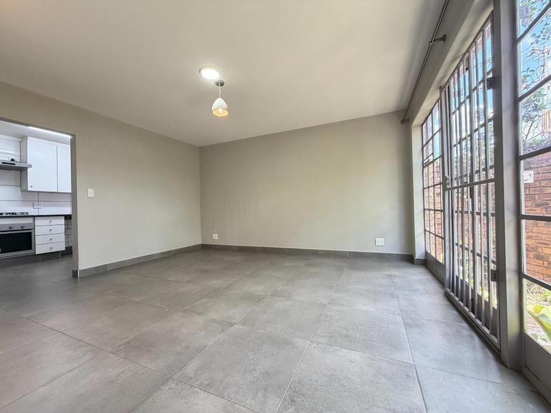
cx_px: 276
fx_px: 223
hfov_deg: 102.1
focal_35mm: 14
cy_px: 206
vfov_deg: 85.7
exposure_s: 1/121
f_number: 2.2
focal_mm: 2.22
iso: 320
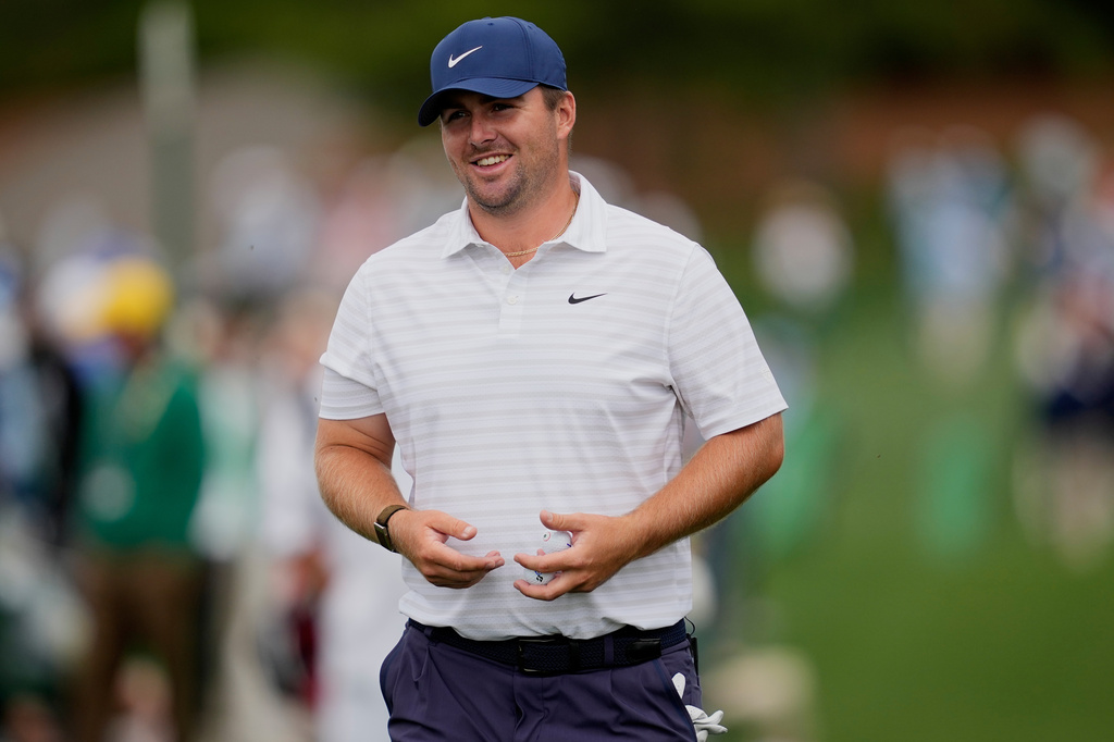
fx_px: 18560
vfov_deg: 2.3
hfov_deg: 3.4
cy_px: 371
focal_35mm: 600
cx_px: 557
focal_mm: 400
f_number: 2.8
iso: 400
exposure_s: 1/4000
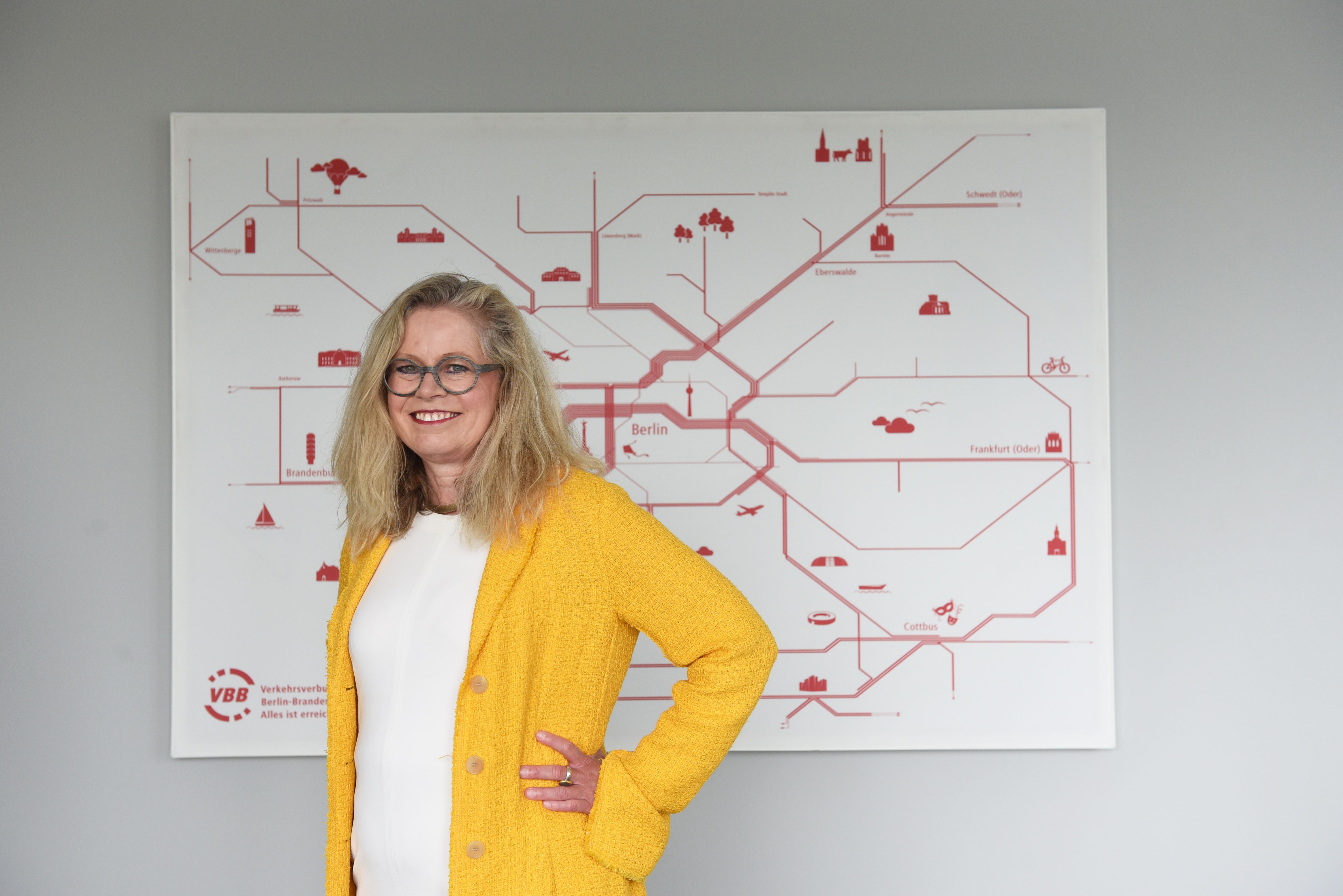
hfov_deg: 46.4
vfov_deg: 31.9
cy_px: 448
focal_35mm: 42
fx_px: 1567
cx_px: 672
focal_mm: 42
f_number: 5
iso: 640
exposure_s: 1/200
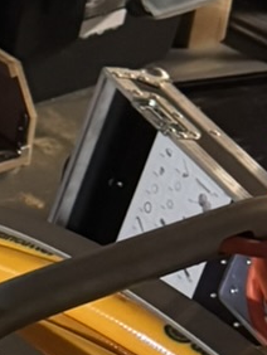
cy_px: -53
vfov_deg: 11.2
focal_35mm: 174
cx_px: -589
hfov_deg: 7.4
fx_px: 1787
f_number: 1.78
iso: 800
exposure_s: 1/30
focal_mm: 6.76
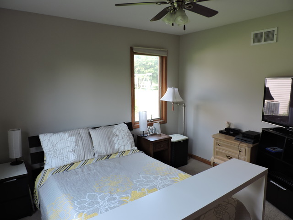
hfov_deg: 71.6
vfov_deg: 56.8
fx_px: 203
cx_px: 146
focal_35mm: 24
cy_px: 110
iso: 125
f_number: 3
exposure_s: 1/30
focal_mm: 4.3
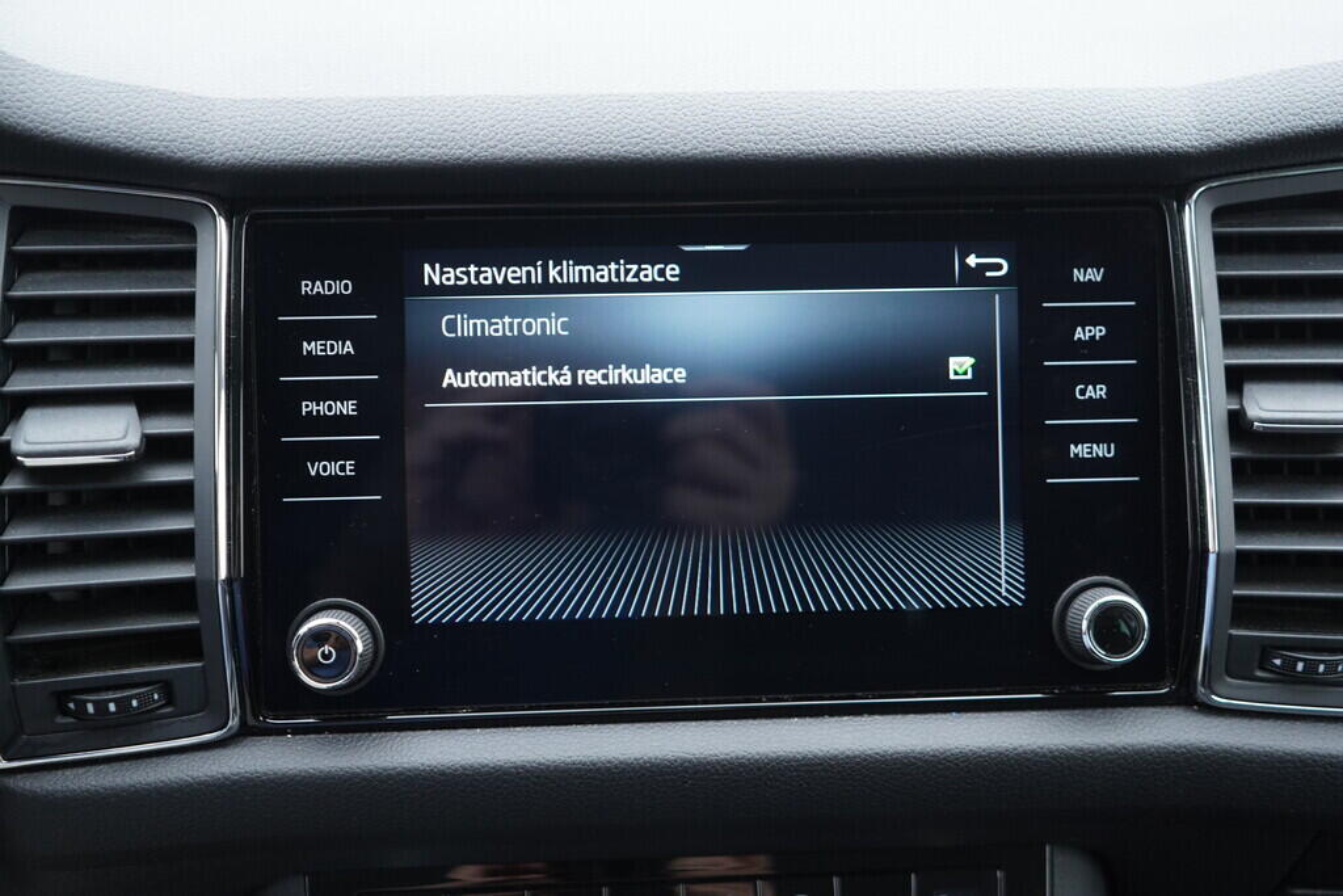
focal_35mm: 36
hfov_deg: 53.1
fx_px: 1343
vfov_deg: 36.9
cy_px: 448
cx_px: 672
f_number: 2.8
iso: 500
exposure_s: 1/40
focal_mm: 24
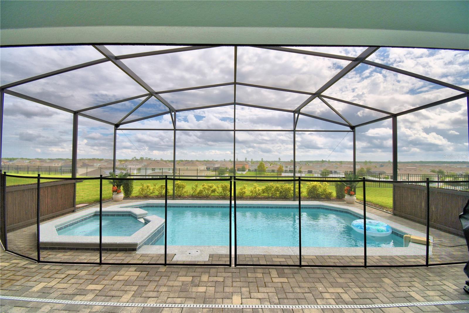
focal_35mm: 15
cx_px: 234
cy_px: 156
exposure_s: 1/1250
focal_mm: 10
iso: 100
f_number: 4.5
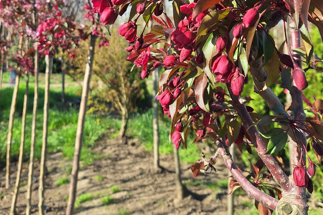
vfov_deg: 29.7
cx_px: 170
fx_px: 359
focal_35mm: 40
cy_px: -27
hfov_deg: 48.4
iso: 40
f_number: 1.8
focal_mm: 5.54
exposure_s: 1/1148
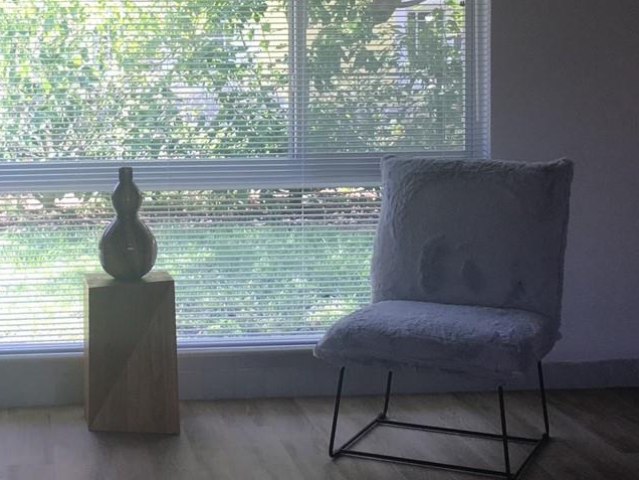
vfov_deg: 20.0
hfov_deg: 26.3
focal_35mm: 73
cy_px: 102
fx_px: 1348
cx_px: 156
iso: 32
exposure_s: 1/120
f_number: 2.2
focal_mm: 4.15
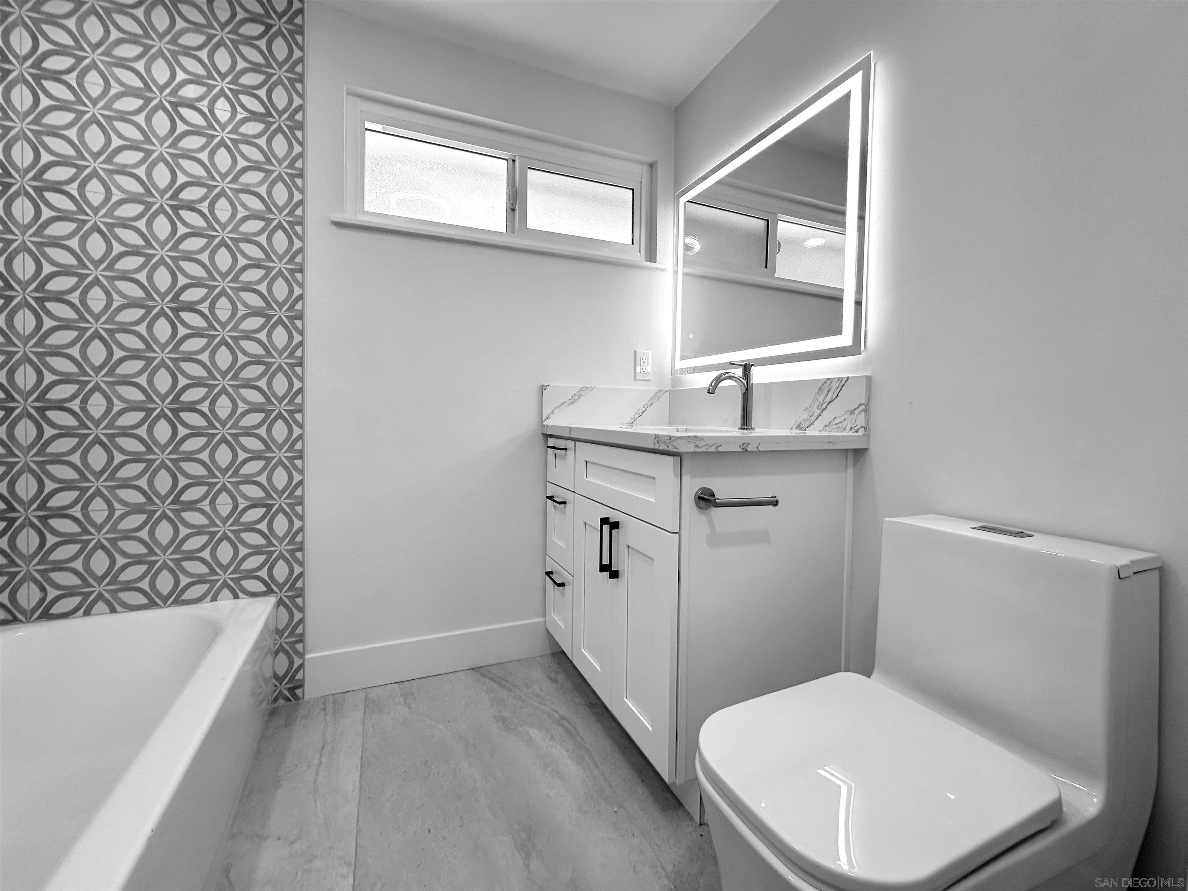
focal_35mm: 14
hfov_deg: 102.1
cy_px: 446
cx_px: 594
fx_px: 480
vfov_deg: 85.7
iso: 50
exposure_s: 1/156
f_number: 2.2
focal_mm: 2.22
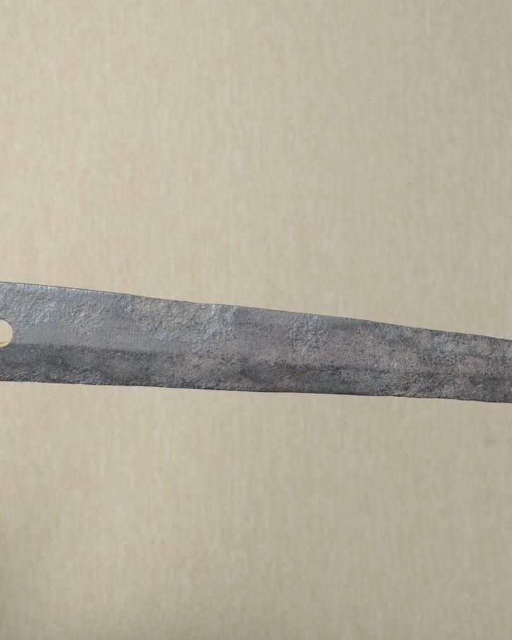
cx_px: 189
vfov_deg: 20.0
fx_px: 1819
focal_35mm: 96
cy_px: 319
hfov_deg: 16.0
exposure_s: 1/2
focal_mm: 44
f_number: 11
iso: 400
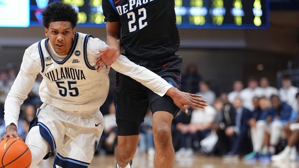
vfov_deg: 6.7
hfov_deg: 11.8
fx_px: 1442
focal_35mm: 182
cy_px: 88
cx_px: 83
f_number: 2.2
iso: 2500
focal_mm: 106
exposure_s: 1/2000
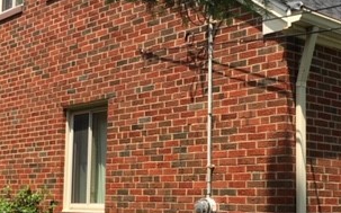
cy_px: 136
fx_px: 604
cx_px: 192
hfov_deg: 31.5
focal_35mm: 65
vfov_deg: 19.9
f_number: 2.2
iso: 32
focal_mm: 4.15
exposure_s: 1/1172
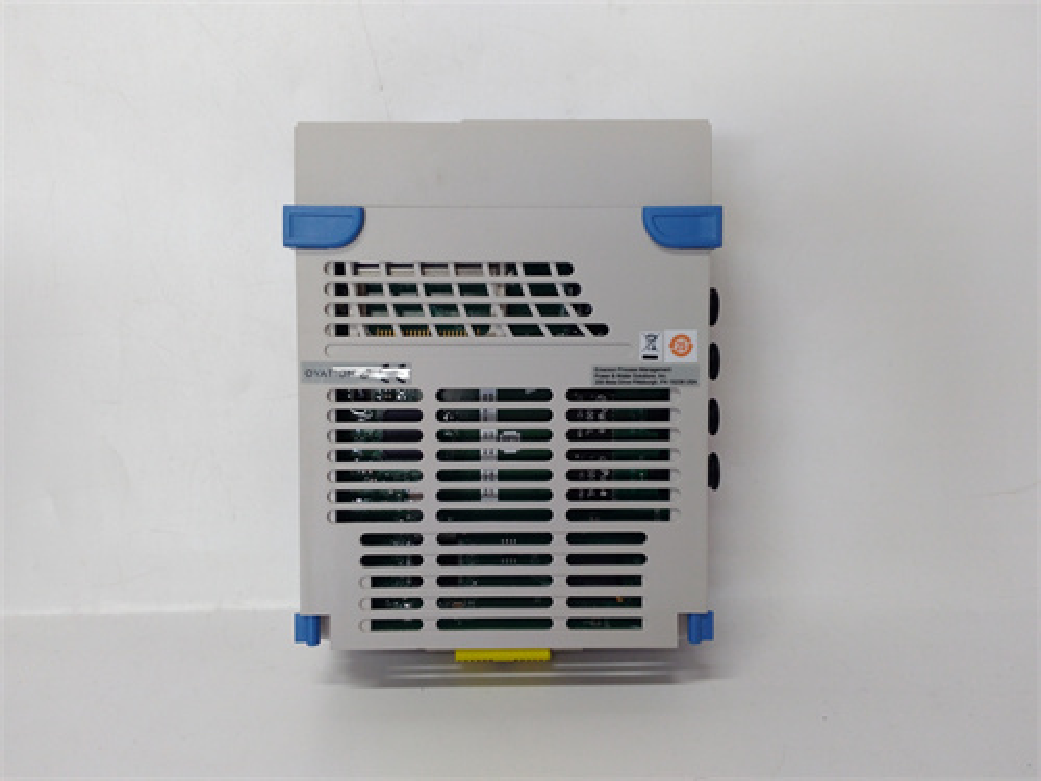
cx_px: 520
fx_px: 812
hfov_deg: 65.3
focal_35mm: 27
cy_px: 390
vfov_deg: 51.4
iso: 115
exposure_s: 1/30
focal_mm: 3.79
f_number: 2
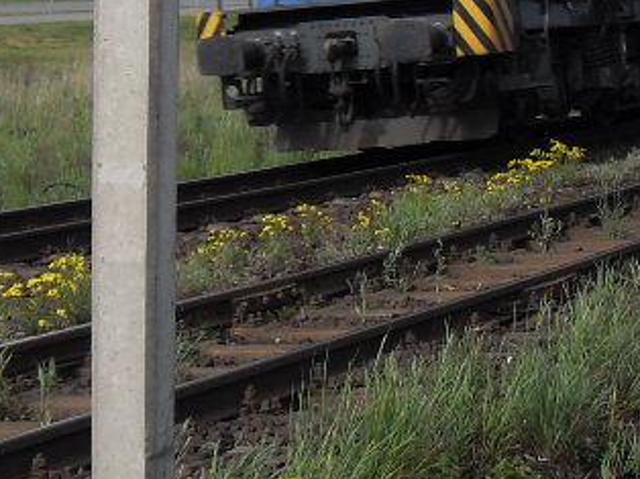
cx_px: 463
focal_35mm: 111
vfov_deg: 13.2
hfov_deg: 17.7
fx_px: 2051
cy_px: 31
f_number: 7
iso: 80
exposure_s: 1/250
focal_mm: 6.3
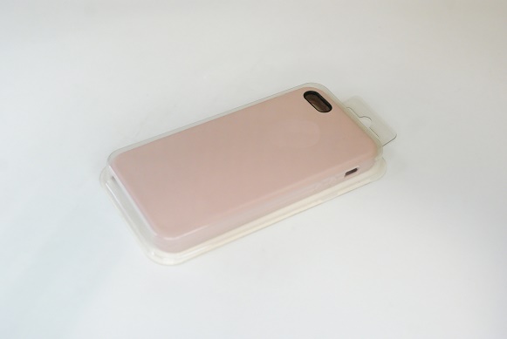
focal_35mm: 52
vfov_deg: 25.8
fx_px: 740
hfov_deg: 37.8
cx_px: 254
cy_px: 170
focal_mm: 35
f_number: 5.6
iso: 1600
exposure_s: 1/160
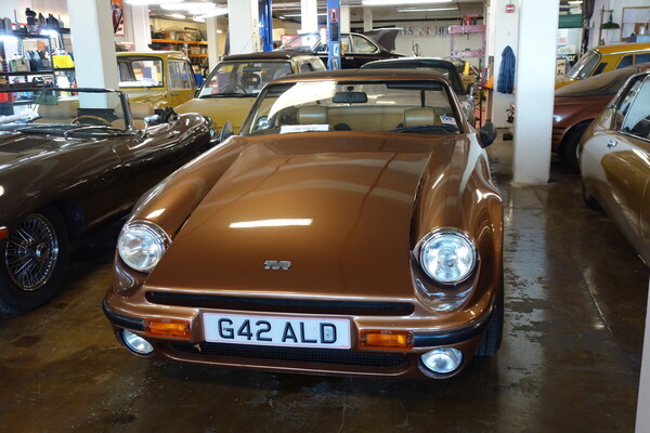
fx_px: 632
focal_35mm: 35
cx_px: 325
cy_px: 216
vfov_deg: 37.9
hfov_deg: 54.4
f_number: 2.8
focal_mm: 13.09
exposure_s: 1/40
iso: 500
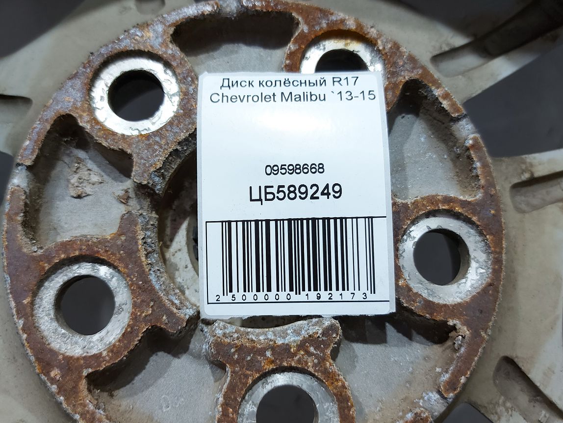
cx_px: 269
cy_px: 223
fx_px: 472
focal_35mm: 29
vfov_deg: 48.2
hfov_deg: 61.6
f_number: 1.8
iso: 160
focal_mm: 5.23
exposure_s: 1/50
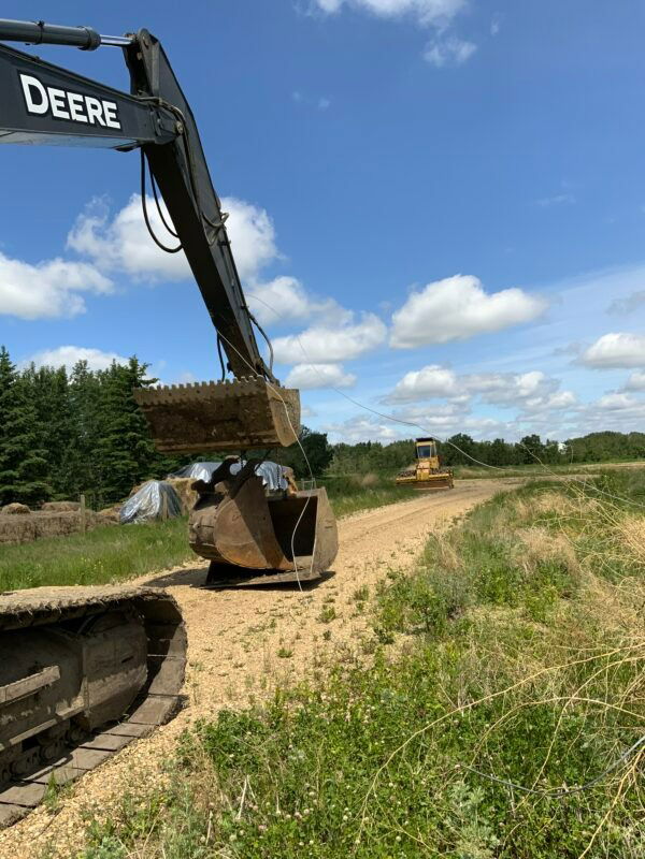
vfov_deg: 61.7
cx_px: 322
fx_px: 720
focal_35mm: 29
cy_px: 430
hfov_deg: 48.2
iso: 16
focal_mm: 3
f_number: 1.8
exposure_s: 1/2538
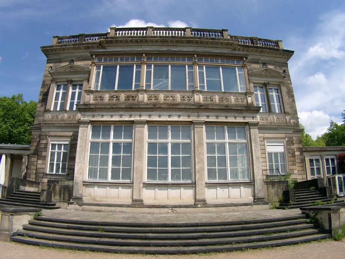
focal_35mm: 34
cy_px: 130
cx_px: 172
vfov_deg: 41.8
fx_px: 339
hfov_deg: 54.0
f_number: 4
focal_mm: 7.13
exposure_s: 1/896
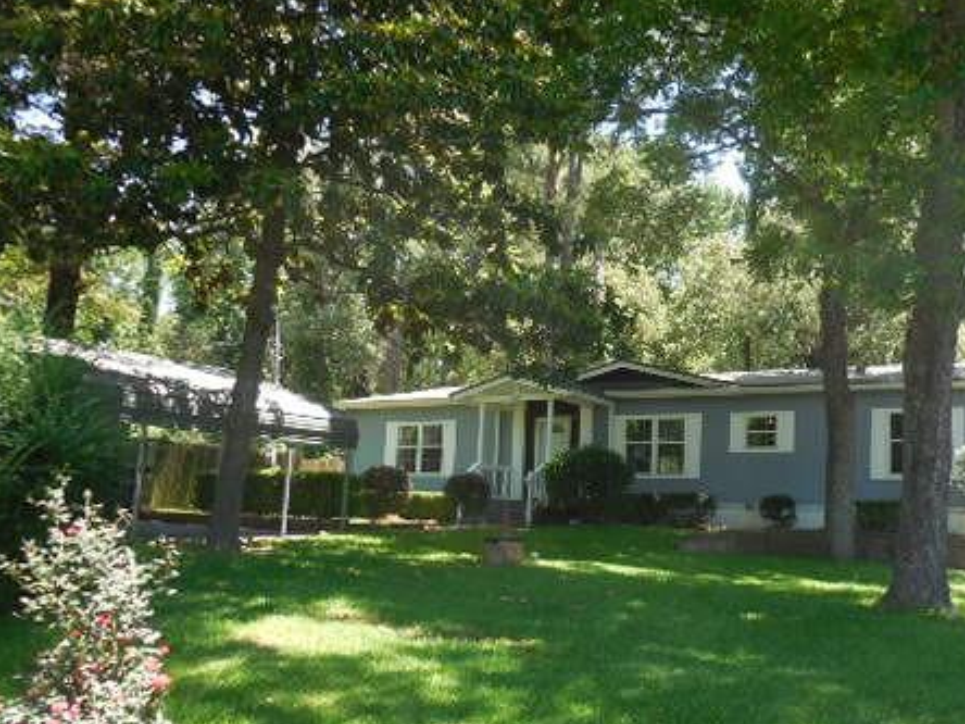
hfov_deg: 50.8
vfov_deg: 39.5
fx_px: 1004
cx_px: 604
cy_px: 428
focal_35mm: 36
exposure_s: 1/250
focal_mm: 4.5
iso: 125
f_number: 3.1
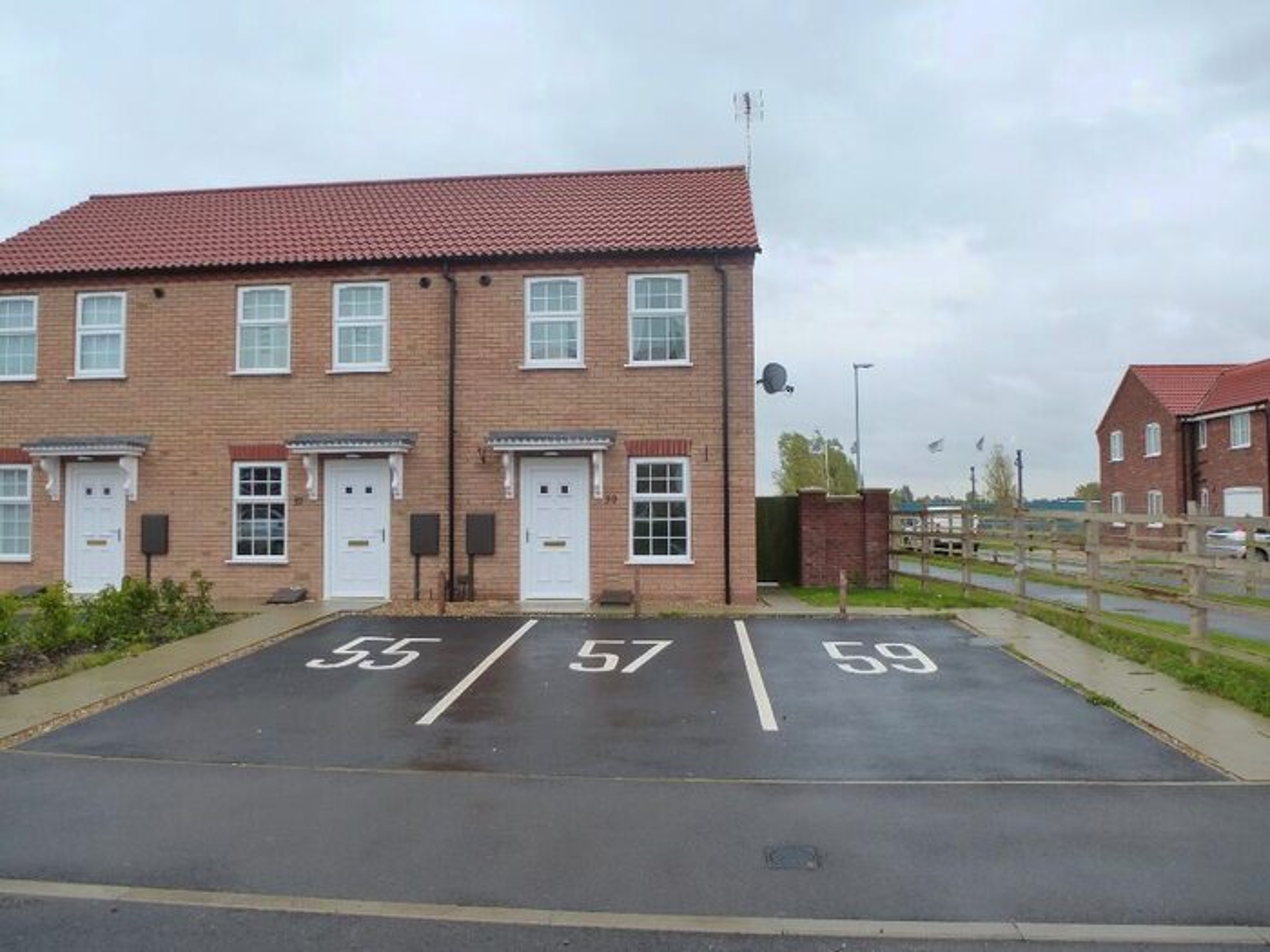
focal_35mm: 24
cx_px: 635
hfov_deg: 71.6
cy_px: 476
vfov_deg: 56.8
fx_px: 881
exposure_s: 1/160
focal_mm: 4.3
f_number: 3.3
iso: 160
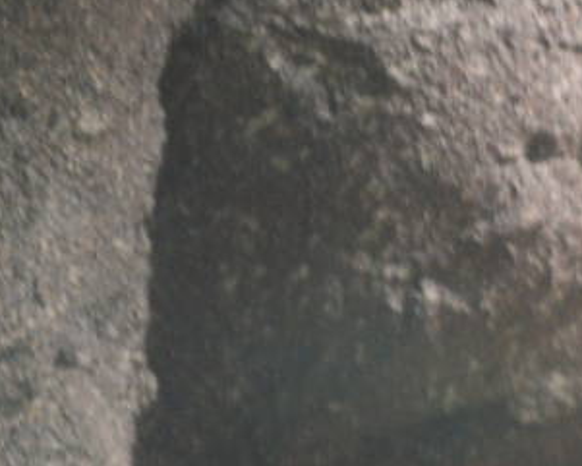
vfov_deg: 3.8
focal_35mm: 411
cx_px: 917
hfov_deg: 4.7
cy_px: 648
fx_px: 7090
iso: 800
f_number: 5.6
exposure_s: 1/25
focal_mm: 55
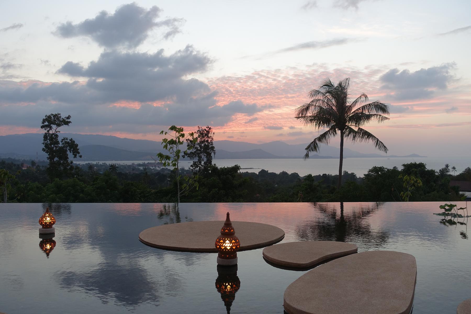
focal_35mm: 31
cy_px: 157
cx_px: 236
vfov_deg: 42.3
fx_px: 406
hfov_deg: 60.3
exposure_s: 1/60
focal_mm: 11.33
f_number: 2.8
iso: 125
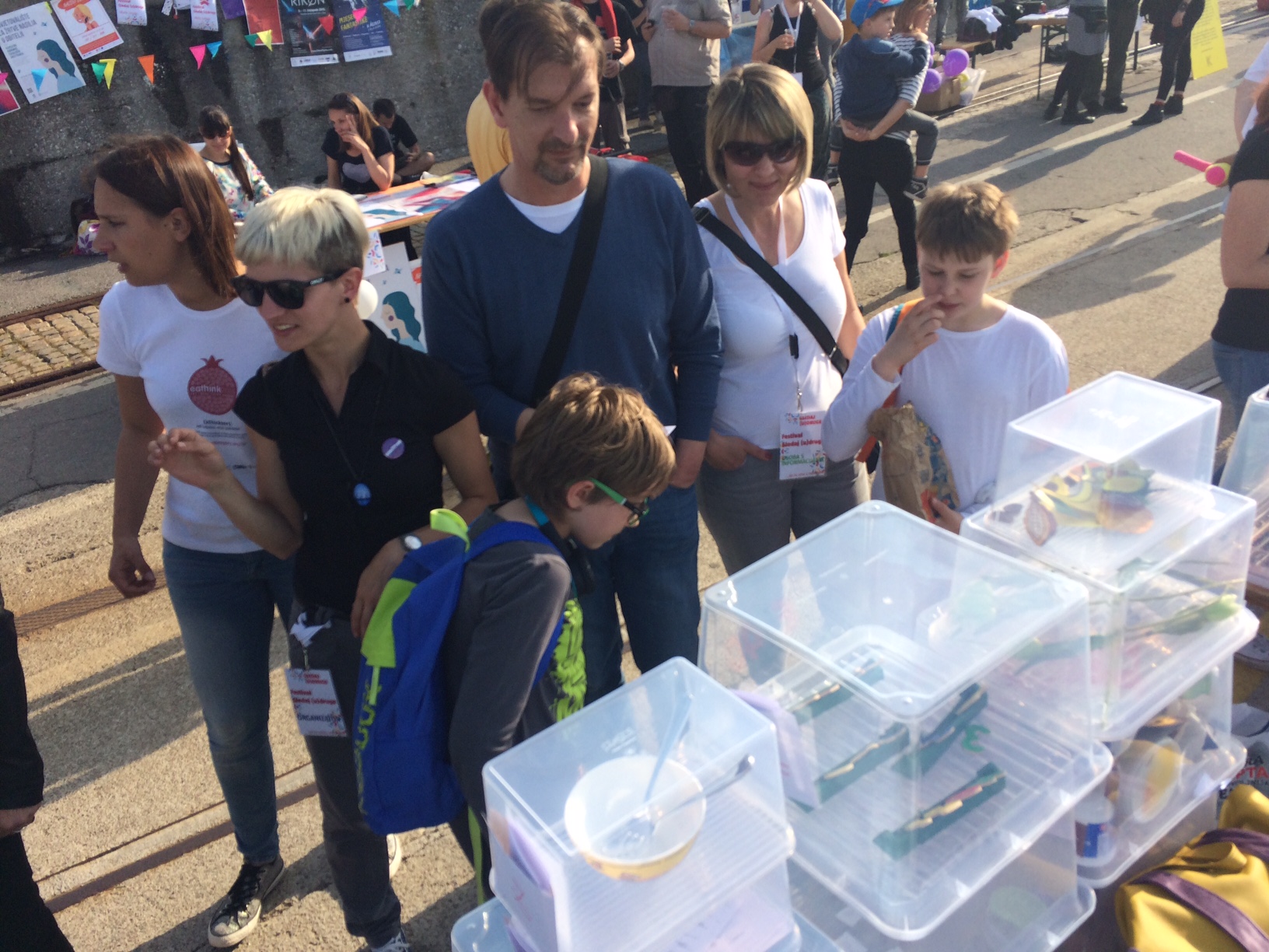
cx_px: 634
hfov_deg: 61.7
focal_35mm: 29
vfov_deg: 48.2
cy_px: 476
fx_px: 1063
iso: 32
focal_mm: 4.15
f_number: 2.2
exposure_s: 1/1414
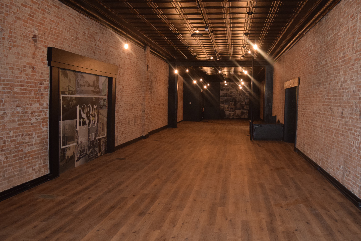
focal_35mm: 35
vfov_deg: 37.8
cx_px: 202
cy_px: 115
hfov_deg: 54.3
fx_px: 351
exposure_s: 1/60
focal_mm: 18
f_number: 3.5
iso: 1000
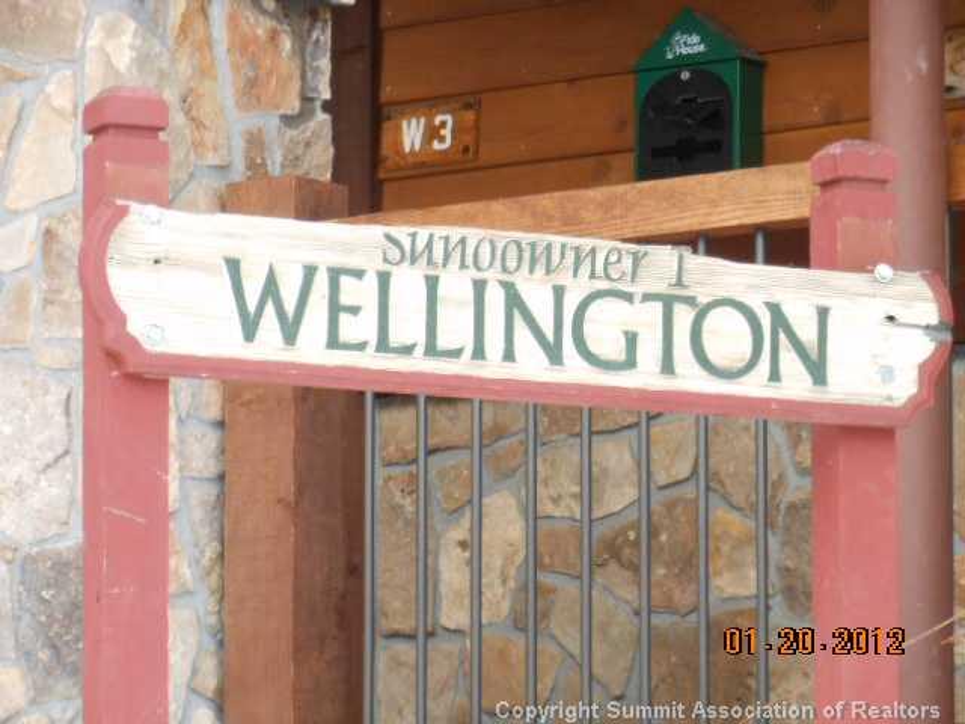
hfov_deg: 10.4
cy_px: 362
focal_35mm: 191
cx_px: 482
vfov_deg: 7.8
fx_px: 5325
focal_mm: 34
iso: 250
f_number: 5.6
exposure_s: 1/60
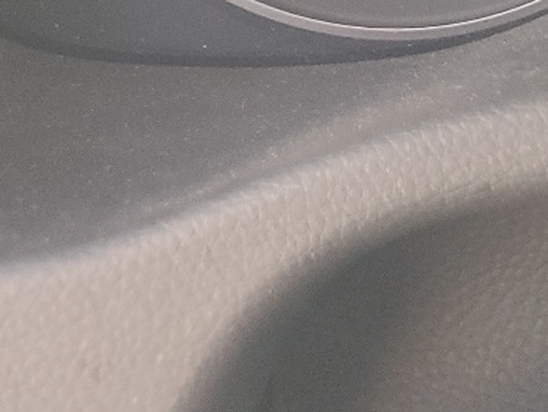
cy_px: -449
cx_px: 911
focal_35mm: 112
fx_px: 1775
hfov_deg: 15.6
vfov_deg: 11.7
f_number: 1.5
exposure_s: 1/120
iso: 90
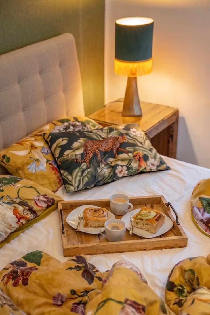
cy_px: 158
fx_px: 416
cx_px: 105
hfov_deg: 28.3
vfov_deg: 41.4
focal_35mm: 48
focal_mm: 47.6
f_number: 2.8
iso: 1250
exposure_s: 1/50
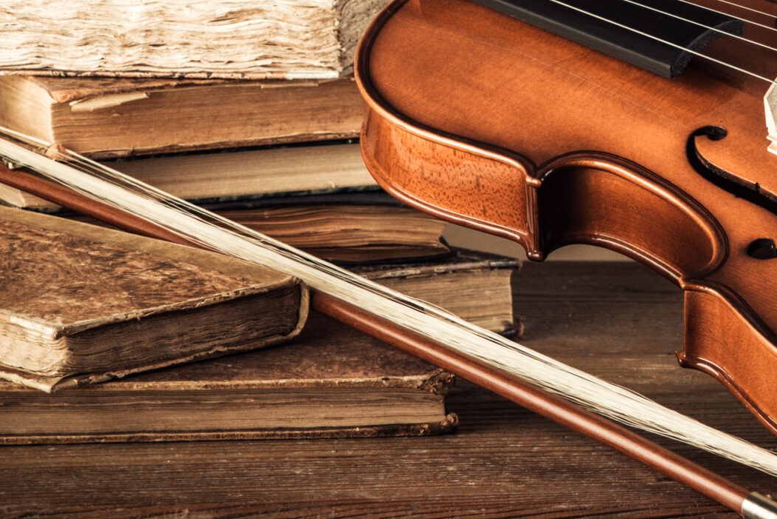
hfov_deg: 8.0
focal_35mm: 256
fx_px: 5527
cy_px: 99
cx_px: 639
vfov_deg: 5.4
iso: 100
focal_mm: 105
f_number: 13
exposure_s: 1/125
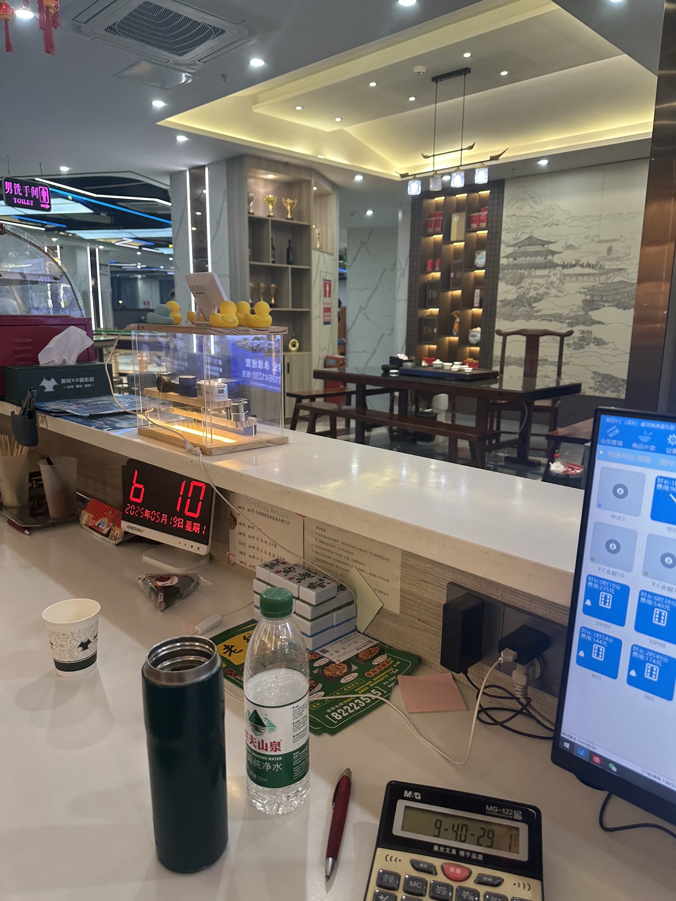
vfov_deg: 71.6
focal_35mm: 24
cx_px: 338
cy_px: 450
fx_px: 625
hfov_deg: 56.8
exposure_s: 1/100
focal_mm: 6.86
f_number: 1.78
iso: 160
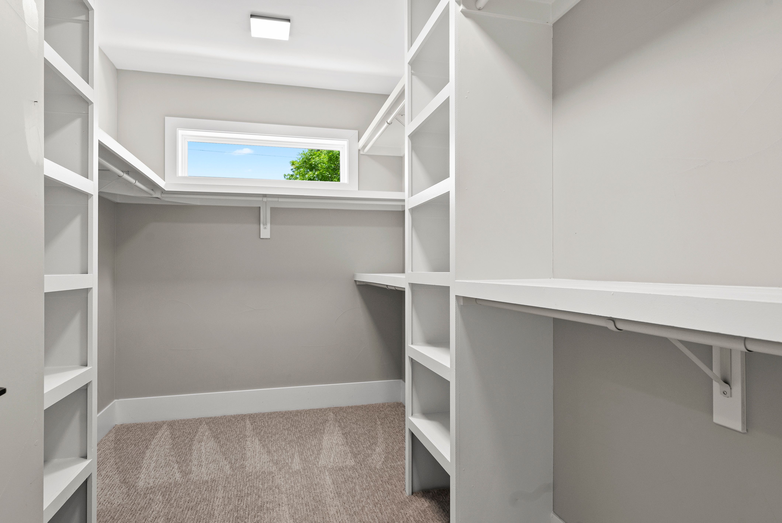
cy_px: 262
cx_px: 391
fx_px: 456
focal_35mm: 21
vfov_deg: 59.6
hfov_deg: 81.2
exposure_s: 1/13
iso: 640
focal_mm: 21
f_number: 8
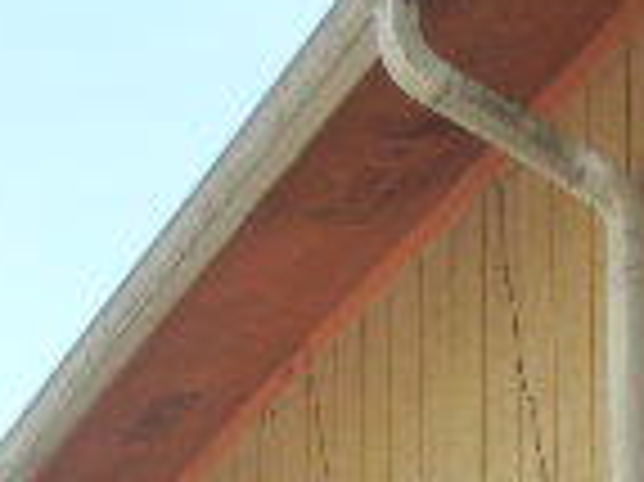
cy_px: 1059
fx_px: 2491
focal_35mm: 134
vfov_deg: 10.0
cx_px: 905
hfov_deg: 14.0
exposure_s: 1/387
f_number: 3.5
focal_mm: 5.4
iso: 160
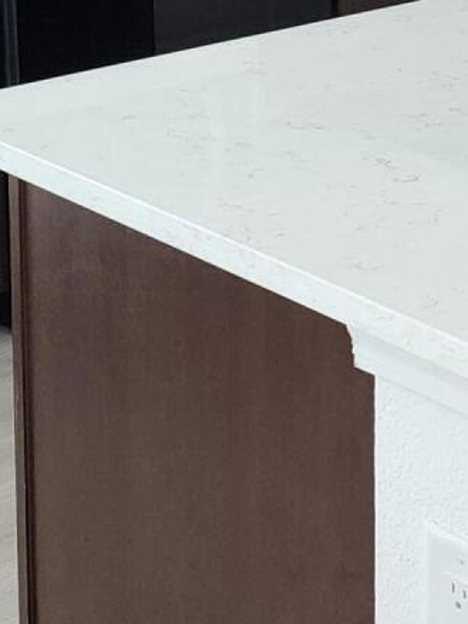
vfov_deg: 18.1
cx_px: 447
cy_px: -34
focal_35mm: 105
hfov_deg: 13.9
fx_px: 1891
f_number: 1.8
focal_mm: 6.4
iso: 100
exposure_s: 1/60
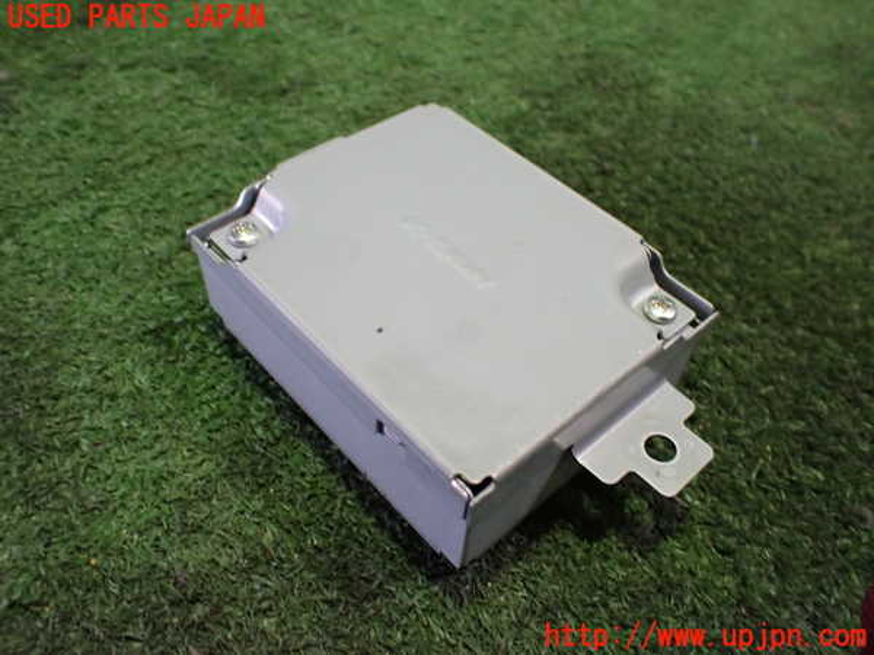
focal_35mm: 30
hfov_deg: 60.0
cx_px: 437
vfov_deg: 46.8
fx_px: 757
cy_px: 328
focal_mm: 5.4
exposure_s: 1/60
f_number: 2.3
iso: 800
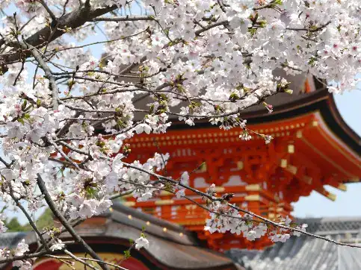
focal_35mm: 161
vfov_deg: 9.2
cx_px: 180
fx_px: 1679
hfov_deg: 12.3
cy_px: 135
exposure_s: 1/250
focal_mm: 34
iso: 100
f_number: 5.6
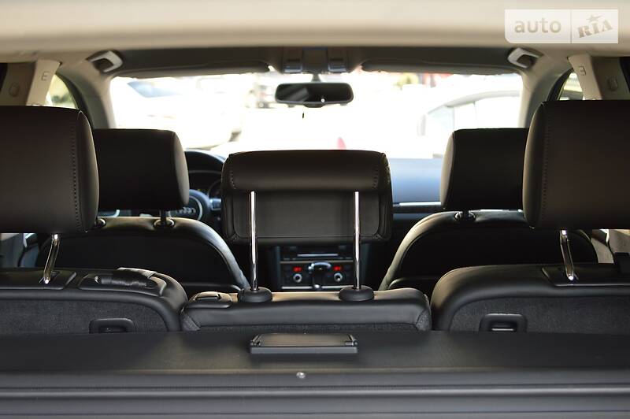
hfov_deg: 38.9
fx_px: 892
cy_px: 210
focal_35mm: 51
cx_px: 315
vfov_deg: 26.4
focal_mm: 34
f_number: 5
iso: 400
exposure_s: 1/80
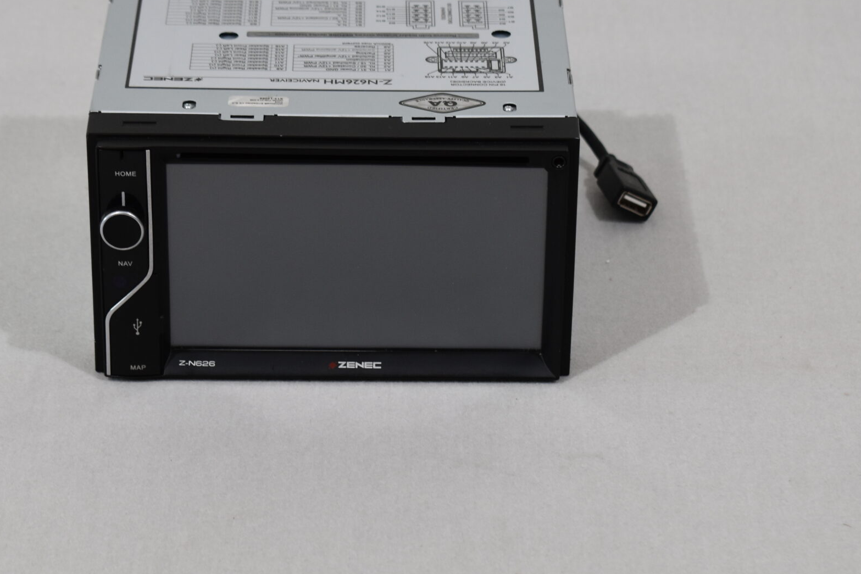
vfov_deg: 10.2
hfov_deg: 15.2
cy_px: 250
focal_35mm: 135
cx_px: 358
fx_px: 3224
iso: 400
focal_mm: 55
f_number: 5.6
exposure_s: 1/80
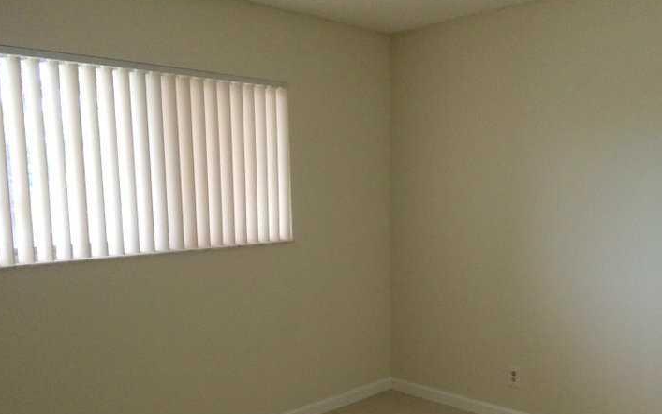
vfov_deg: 35.0
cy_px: 274
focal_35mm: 36
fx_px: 650
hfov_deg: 54.0
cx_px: 347
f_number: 2.2
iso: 200
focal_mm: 4.12
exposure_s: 1/30
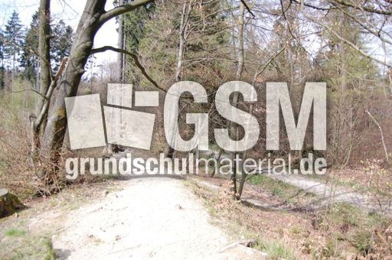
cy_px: 130
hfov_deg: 67.4
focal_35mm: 27
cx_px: 196
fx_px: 294
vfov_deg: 47.8
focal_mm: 18
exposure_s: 1/4000
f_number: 3.5
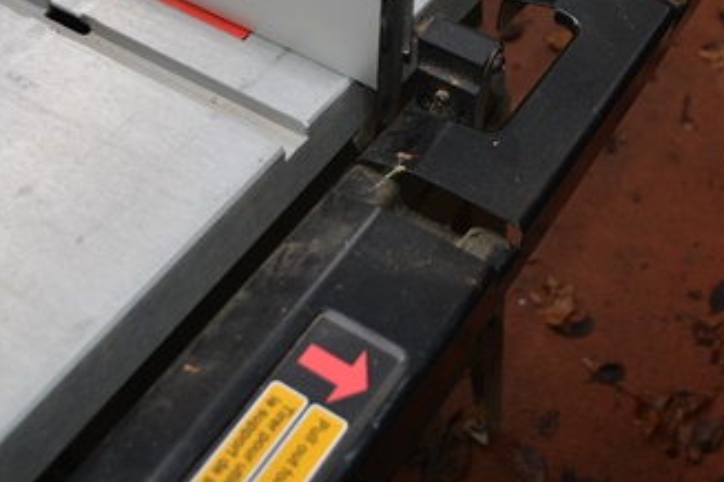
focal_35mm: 55
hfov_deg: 36.1
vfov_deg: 24.1
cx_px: 445
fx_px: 1106
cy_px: 75
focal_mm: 20
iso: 110
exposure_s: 1/200
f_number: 3.8
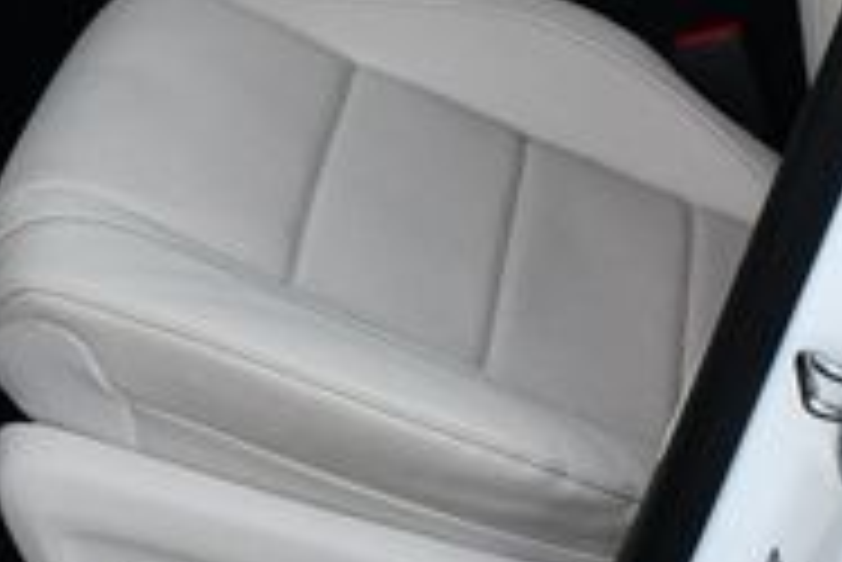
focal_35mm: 123
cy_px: -58
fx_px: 2879
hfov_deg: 16.5
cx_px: 171
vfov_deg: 11.0
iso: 400
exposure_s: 1/250
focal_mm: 18
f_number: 5.6
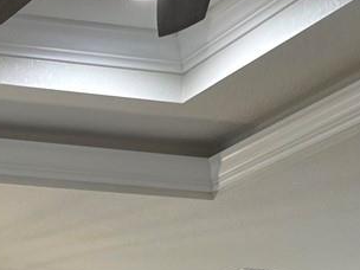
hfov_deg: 14.3
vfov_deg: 10.5
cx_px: -295
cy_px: 655
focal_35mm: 121
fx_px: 1258
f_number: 1.7
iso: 125
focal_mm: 6.3
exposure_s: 1/120
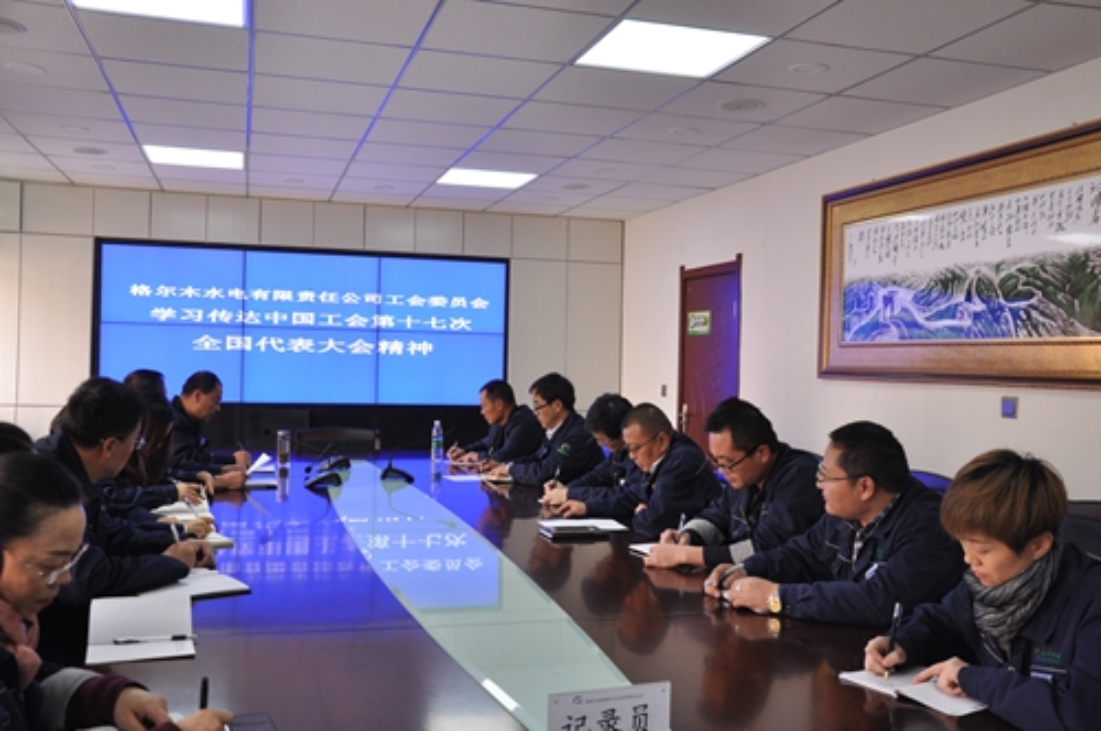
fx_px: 1008
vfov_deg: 39.9
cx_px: 550
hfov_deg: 57.3
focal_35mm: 33
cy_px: 366
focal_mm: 22
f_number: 5.6
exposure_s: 1/30
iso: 400
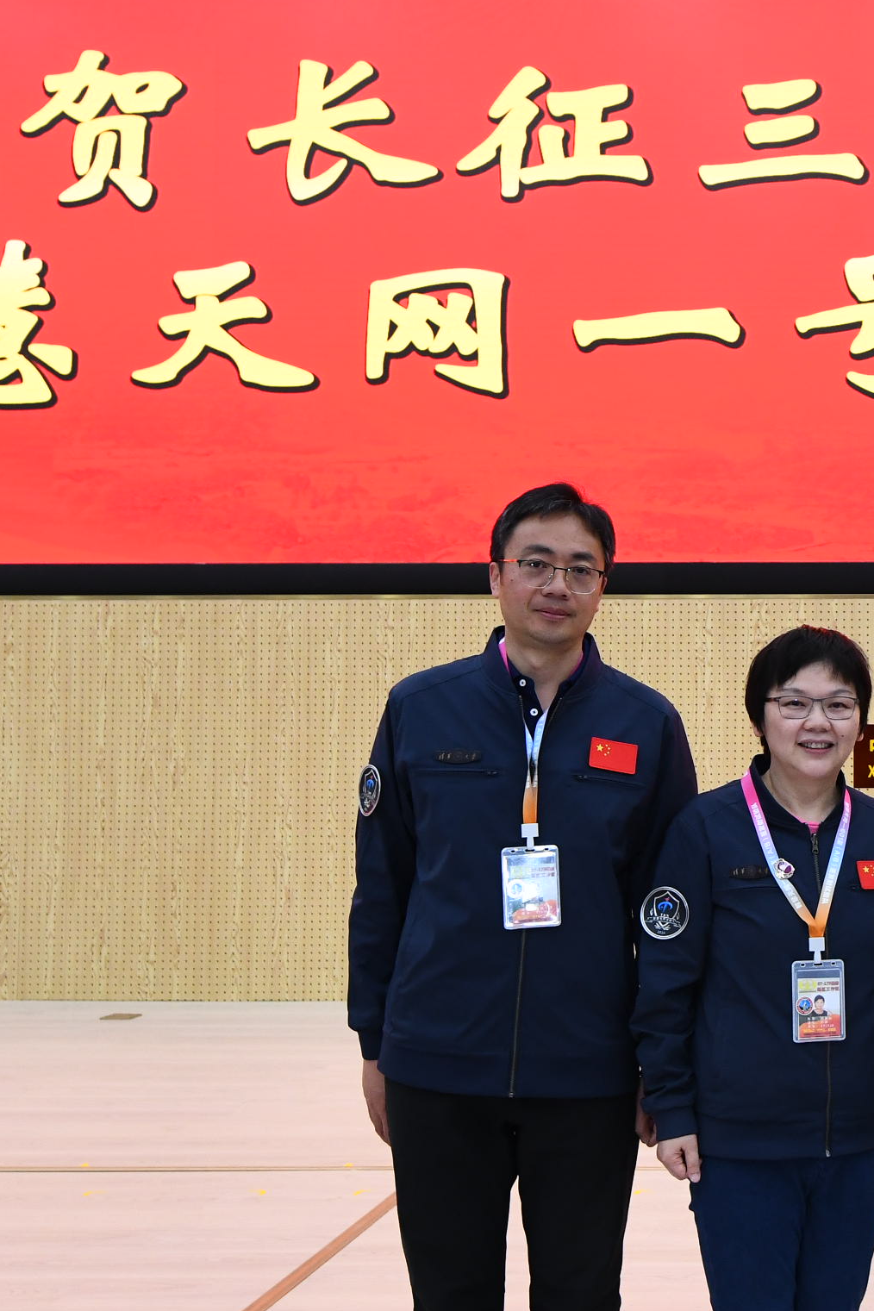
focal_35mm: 57
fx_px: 2076
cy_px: 623
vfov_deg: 35.0
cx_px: 1033
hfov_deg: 22.1
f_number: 4.5
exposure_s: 1/125
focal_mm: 21
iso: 1600
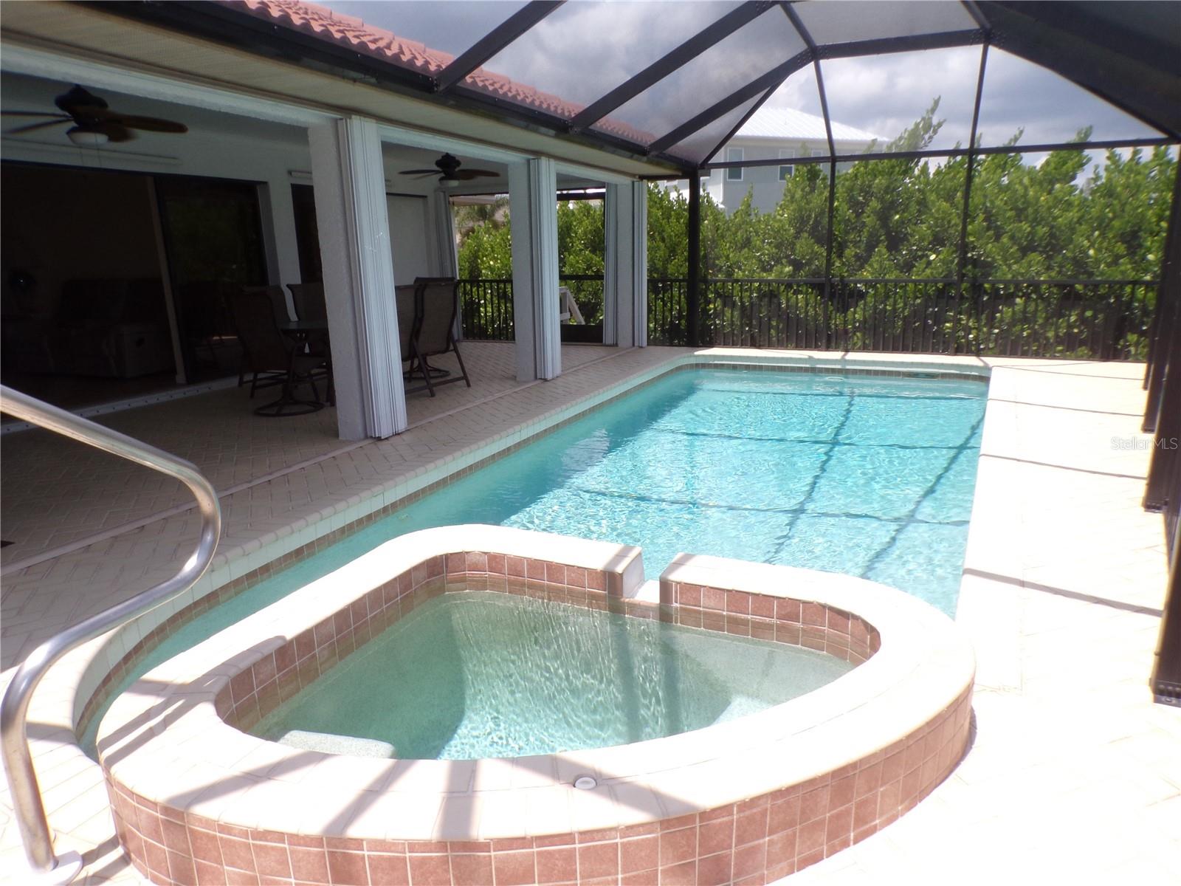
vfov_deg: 56.8
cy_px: 443
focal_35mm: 24
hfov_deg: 71.6
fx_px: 819
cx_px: 590
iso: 80
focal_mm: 4.3
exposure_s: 1/60
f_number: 8
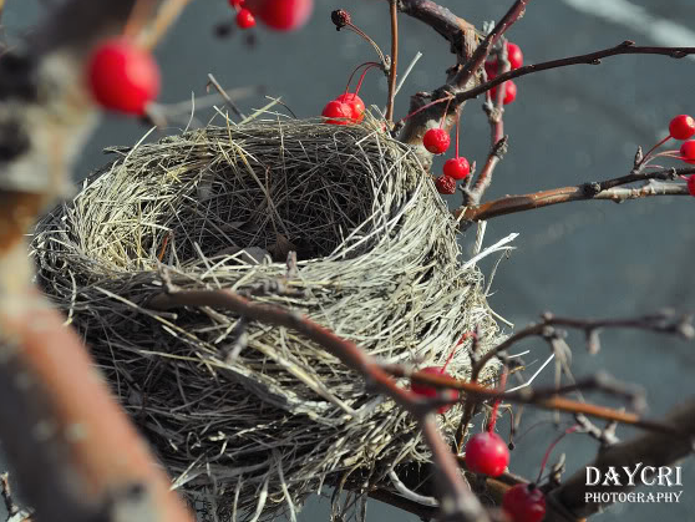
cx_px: 316
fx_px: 1527
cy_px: 260
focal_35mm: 76
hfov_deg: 25.6
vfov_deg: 19.4
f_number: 7.1
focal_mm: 46
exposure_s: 1/160
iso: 400
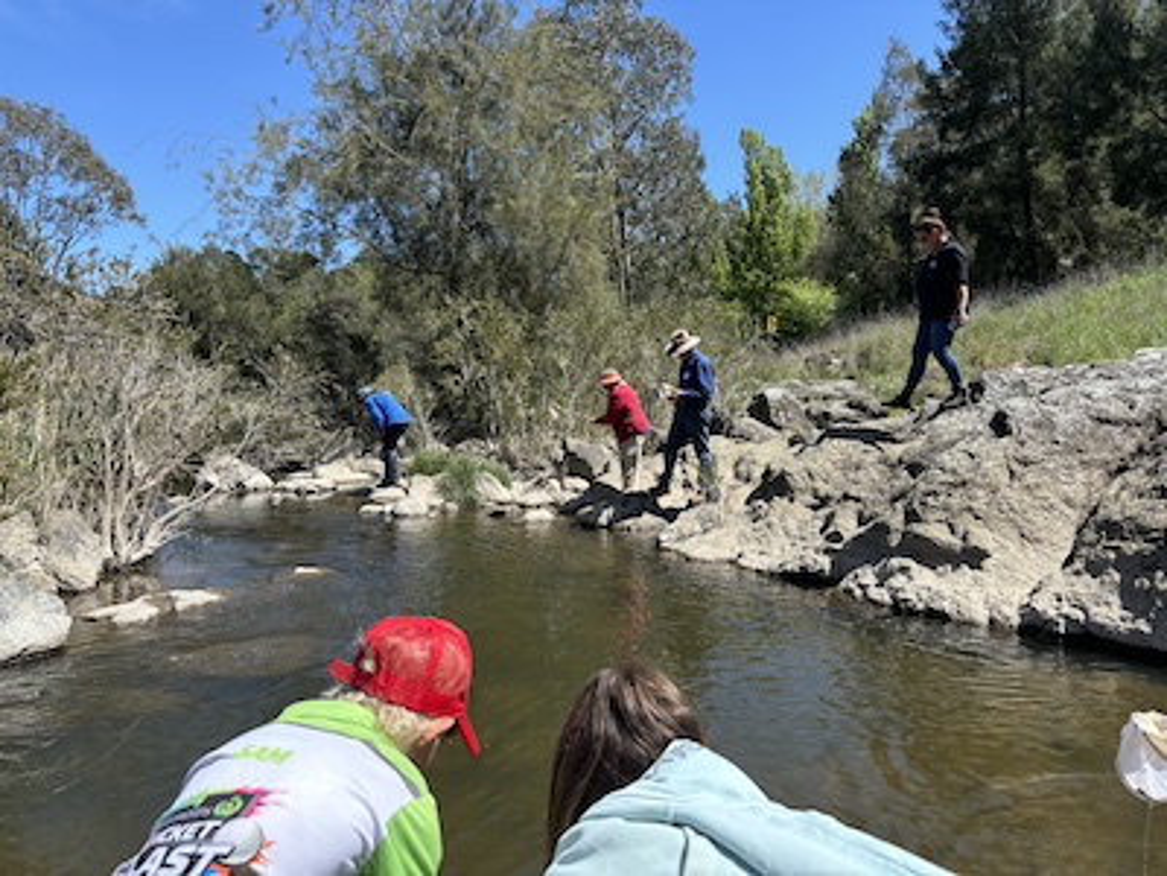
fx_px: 877
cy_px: 438
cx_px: 584
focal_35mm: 26
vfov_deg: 53.1
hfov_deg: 67.3
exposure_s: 1/2151
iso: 50
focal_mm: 5.96
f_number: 1.6
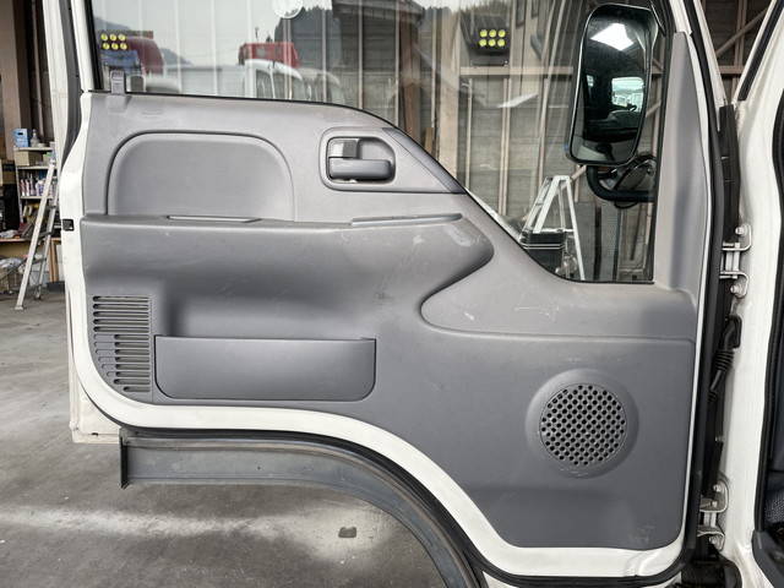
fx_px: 589
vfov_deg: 53.1
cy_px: 294
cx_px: 392
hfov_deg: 67.3
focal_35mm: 26
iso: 32
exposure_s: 1/186
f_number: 1.6
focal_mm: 4.2
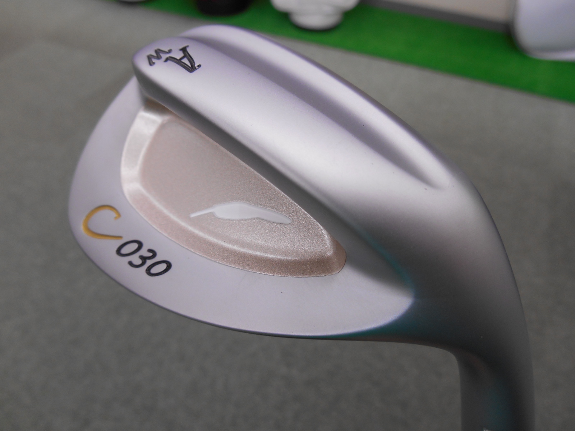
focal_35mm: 26
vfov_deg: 53.1
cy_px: 216
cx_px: 288
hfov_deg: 67.3
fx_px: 432
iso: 80
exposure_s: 1/30
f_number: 3.4
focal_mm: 4.7
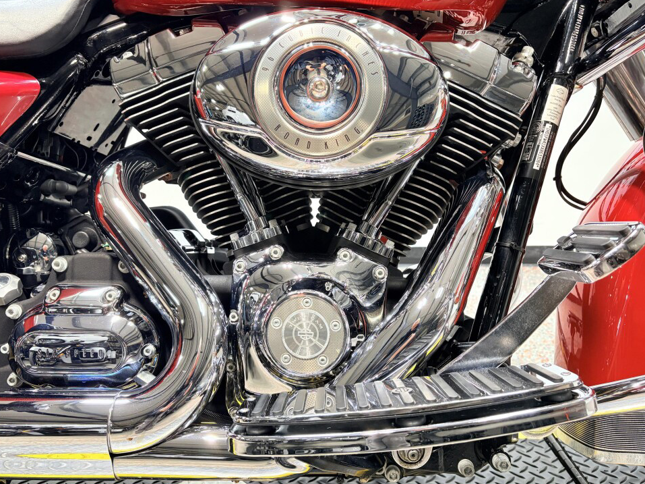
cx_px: 307
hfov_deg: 61.6
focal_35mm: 29
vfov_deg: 48.2
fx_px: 540
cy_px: 239
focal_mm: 5.96
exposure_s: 1/120
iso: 160
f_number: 1.6
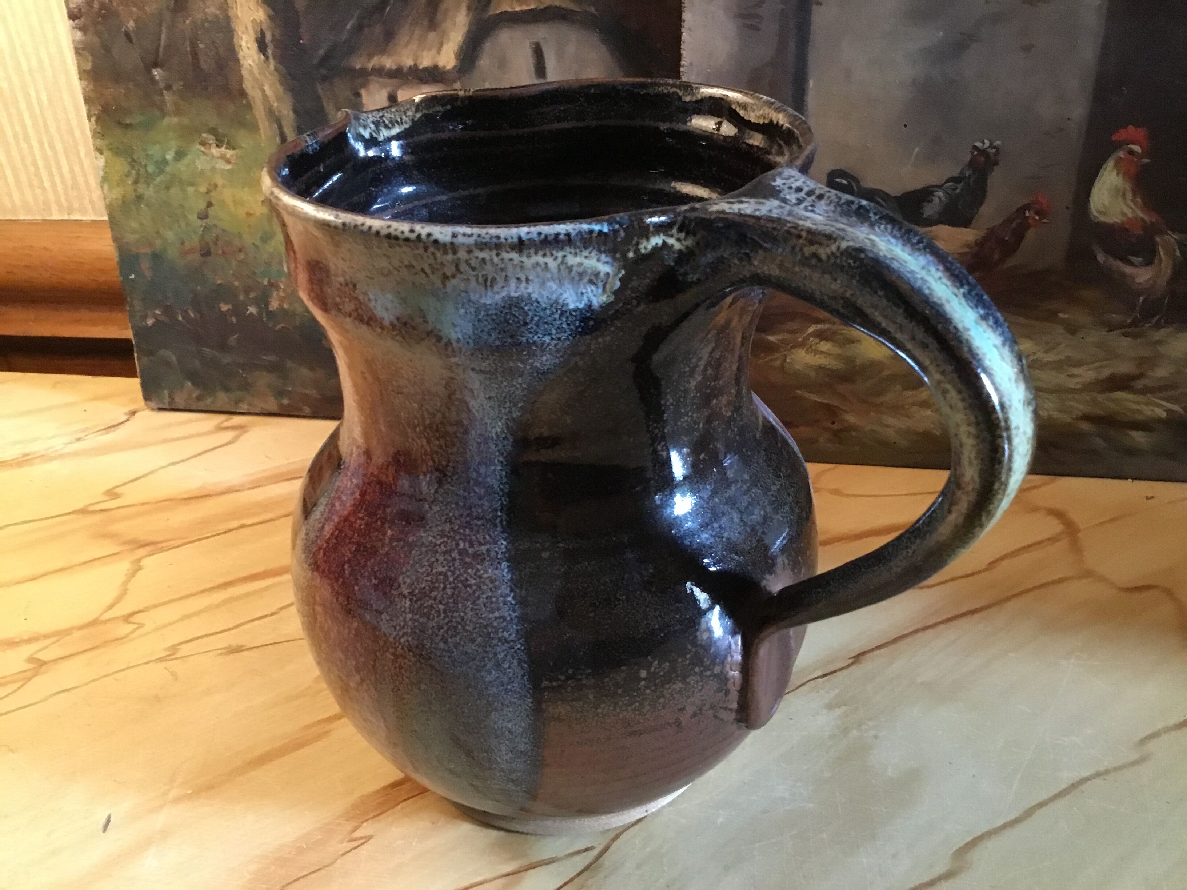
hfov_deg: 58.4
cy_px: 445
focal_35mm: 31
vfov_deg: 45.4
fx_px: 1063
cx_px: 594
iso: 250
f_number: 2.4
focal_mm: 3.3
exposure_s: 1/17
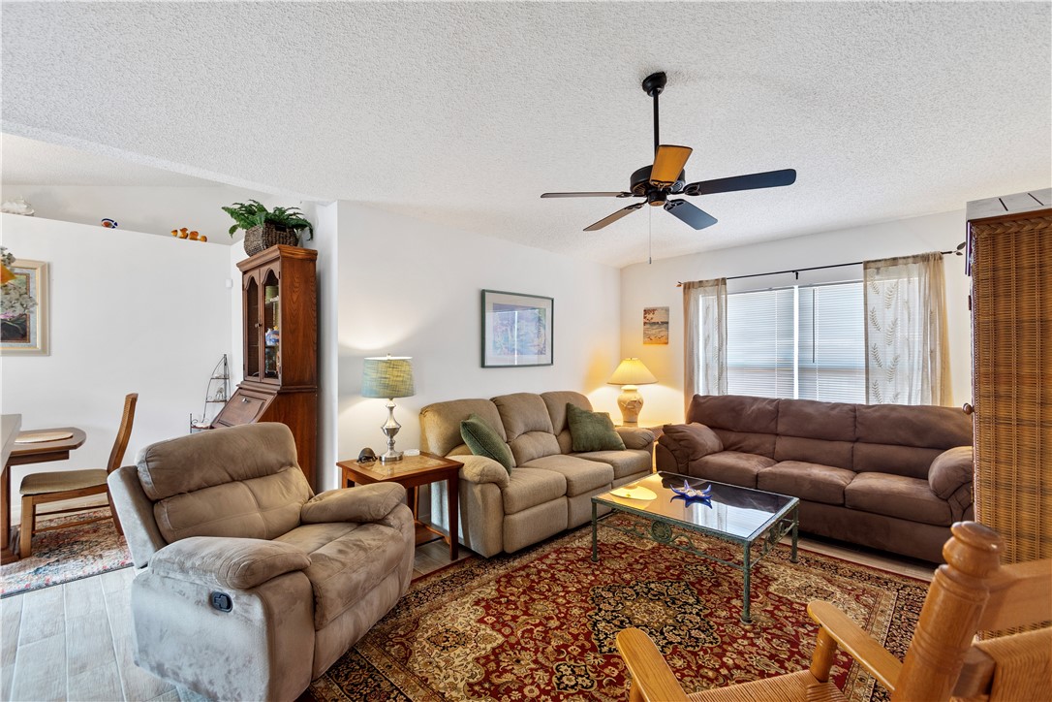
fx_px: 438
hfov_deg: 100.4
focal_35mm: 15
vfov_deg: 77.3
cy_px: 351
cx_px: 526
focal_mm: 10
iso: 320
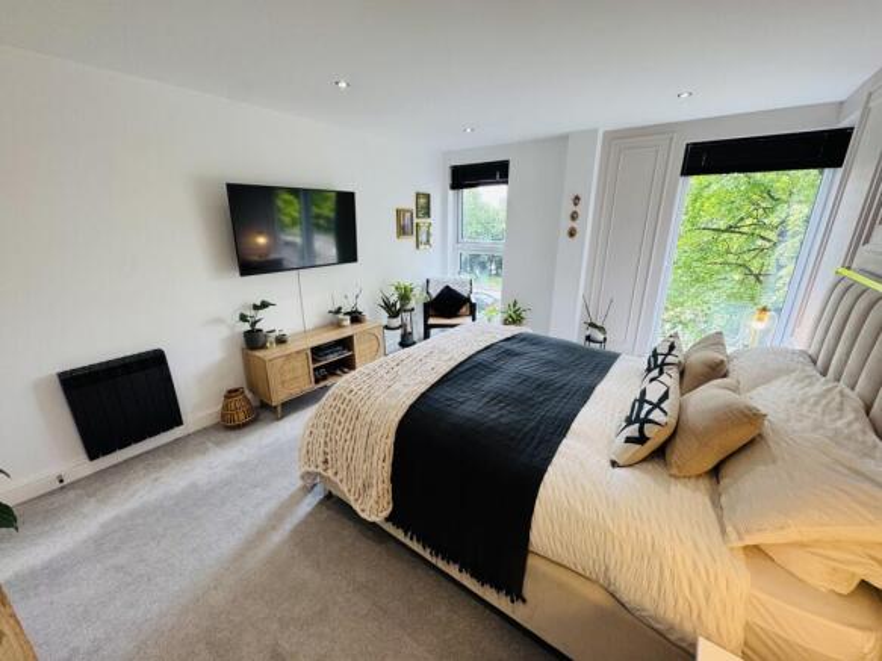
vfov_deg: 85.7
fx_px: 357
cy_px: 330
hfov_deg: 102.1
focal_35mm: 14
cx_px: 441
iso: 80
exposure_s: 1/100
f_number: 2.2
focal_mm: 2.22
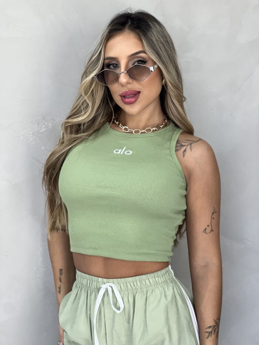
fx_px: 768
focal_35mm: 77
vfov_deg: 25.3
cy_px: 172
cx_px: 130
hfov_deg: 19.1
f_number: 2.8
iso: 160
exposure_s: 1/120
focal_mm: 9
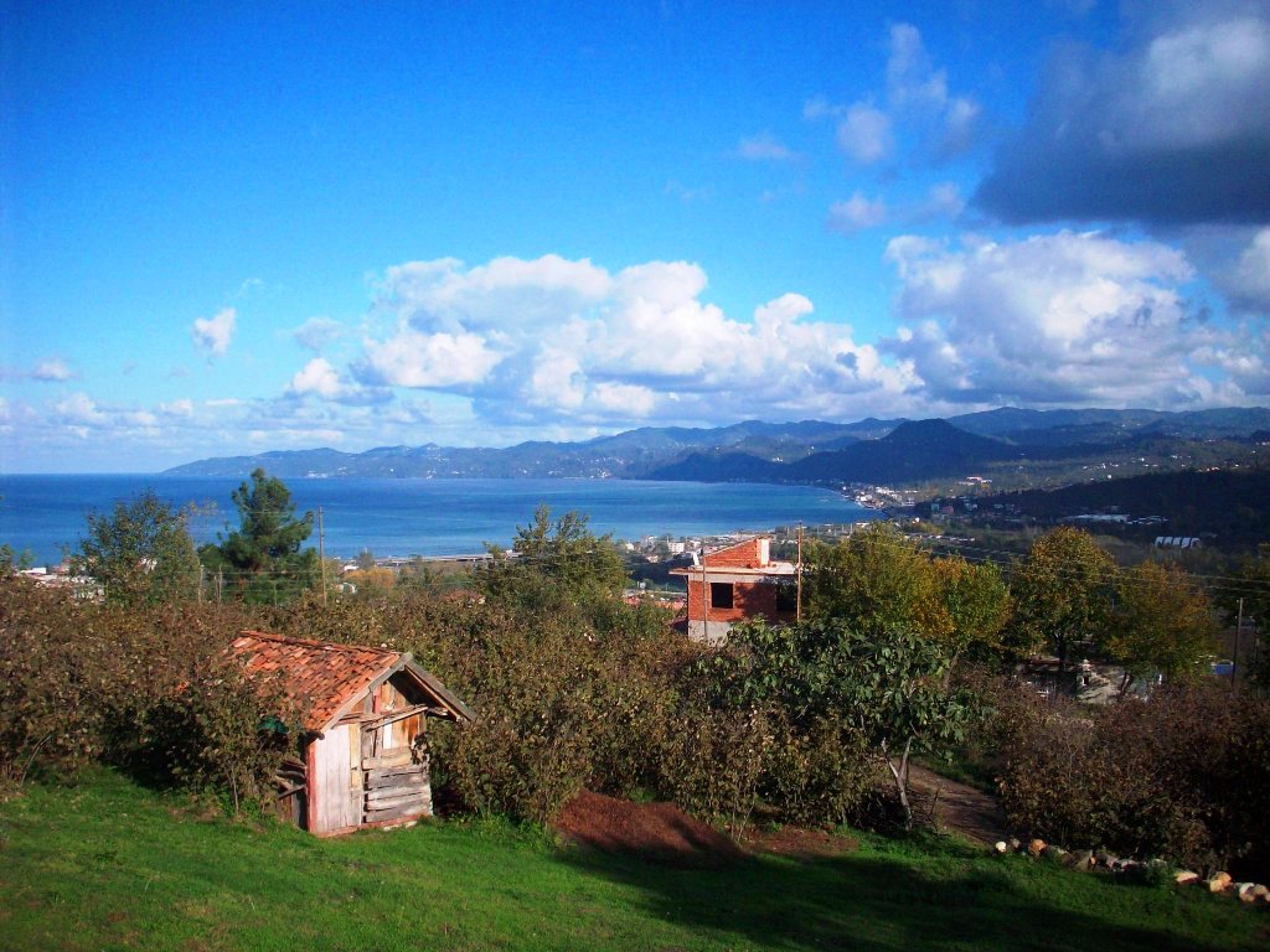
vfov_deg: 38.7
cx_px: 635
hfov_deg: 50.1
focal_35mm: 37
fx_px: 1357
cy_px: 476
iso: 80
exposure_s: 1/471
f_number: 5.6
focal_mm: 6.2
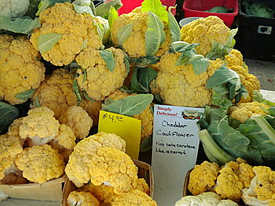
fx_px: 326
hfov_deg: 45.8
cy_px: 103
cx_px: 138
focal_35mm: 41
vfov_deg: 35.1
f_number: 3.5
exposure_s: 1/500
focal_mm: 7.4
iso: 356
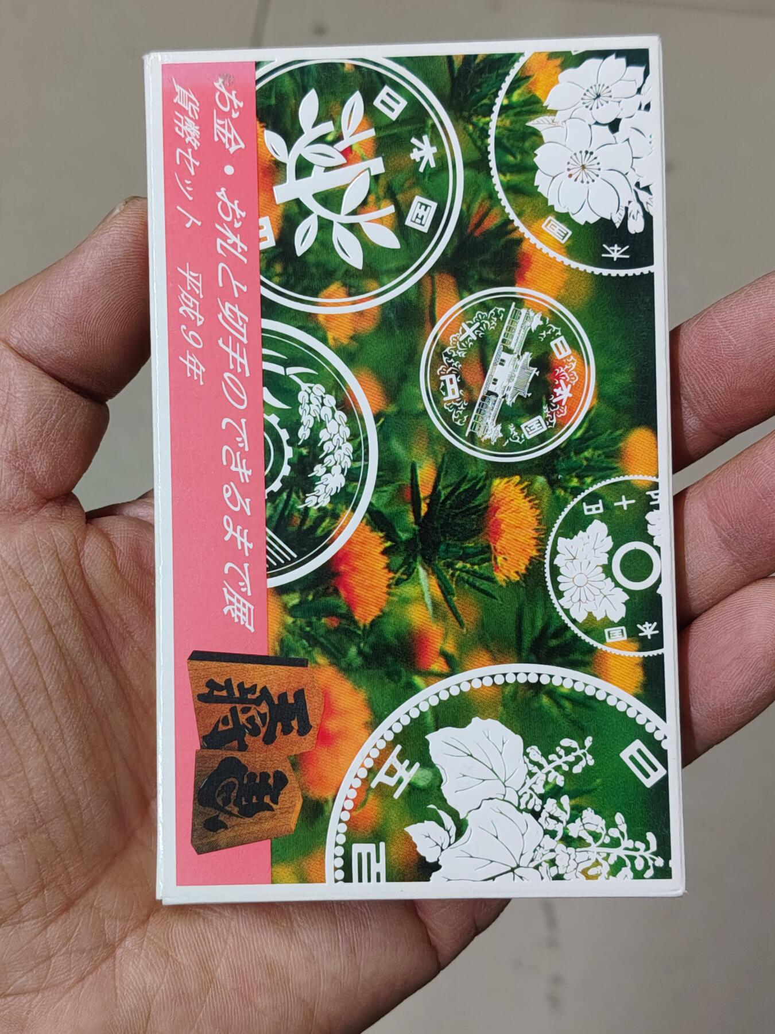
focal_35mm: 51
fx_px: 1522
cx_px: 388
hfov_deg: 28.6
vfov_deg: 37.5
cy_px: 517
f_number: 1.88
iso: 657
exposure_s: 1/100
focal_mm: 4.84
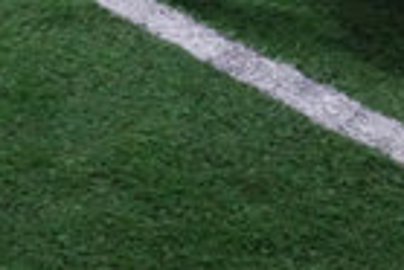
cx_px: -192
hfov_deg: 9.7
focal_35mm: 206
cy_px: -309
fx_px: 2314
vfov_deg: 6.4
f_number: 1.8
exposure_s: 1/250
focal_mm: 10.4
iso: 1600
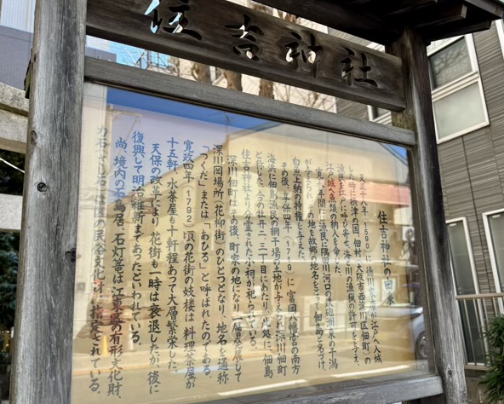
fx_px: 448
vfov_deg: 48.5
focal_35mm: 30
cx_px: 222
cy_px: 208
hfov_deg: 58.6
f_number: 1.6
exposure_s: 1/726
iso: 50
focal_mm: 5.96
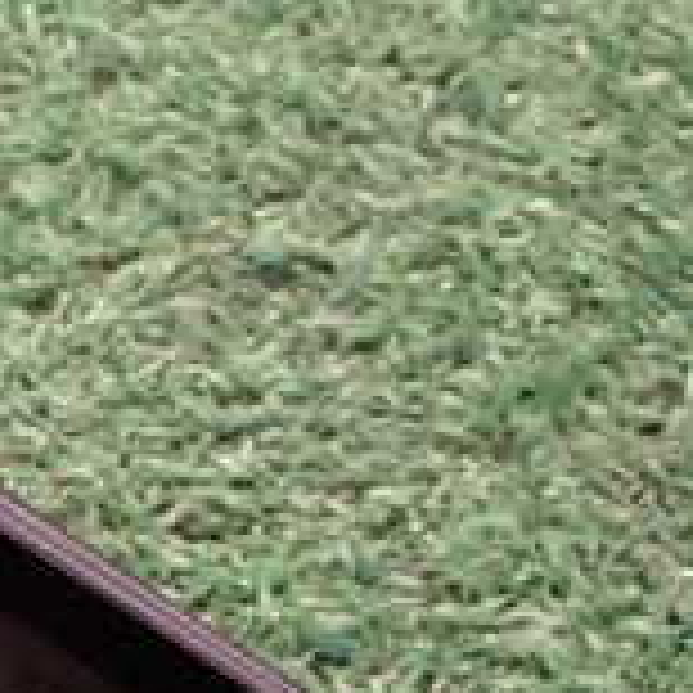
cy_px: 760
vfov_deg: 12.2
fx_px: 3194
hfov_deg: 11.8
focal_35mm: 141
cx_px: -382
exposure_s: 1/80
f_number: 2.8
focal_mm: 7.31
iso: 160
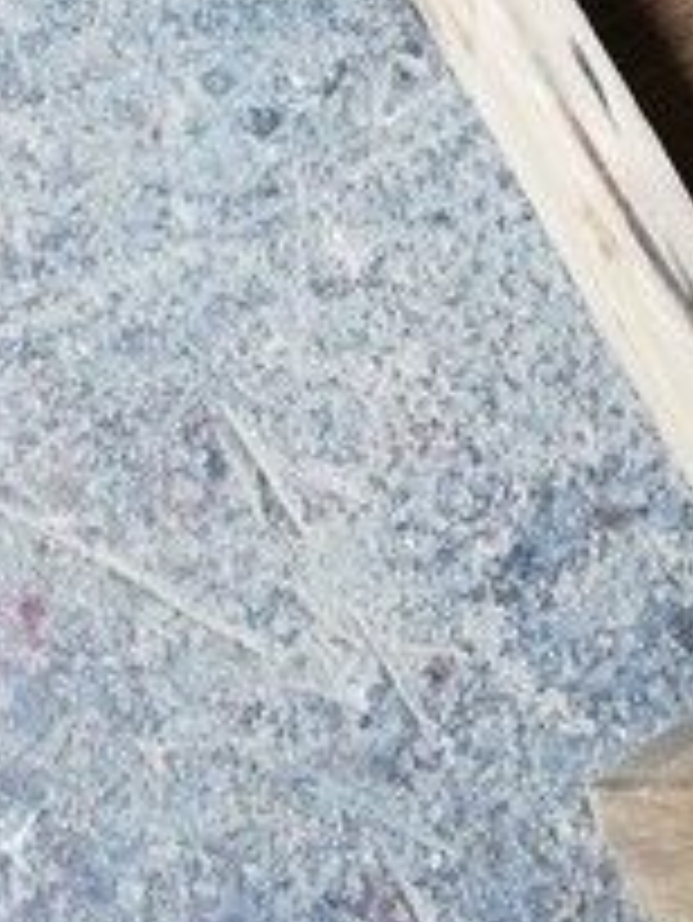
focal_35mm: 76
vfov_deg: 22.5
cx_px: 752
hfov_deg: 18.7
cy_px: -328
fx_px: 2027
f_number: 2.2
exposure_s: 1/60
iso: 100
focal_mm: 3.81
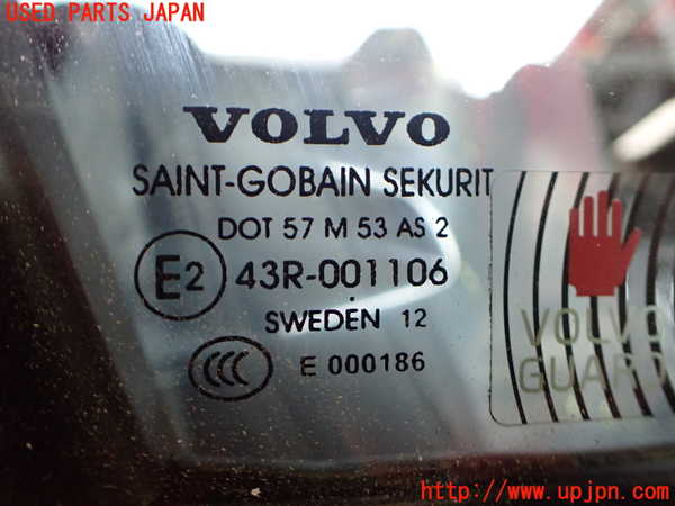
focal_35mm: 30
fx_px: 585
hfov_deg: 60.0
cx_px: 338
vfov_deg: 46.8
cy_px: 253
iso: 800
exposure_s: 1/100
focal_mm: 5.4
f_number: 2.3
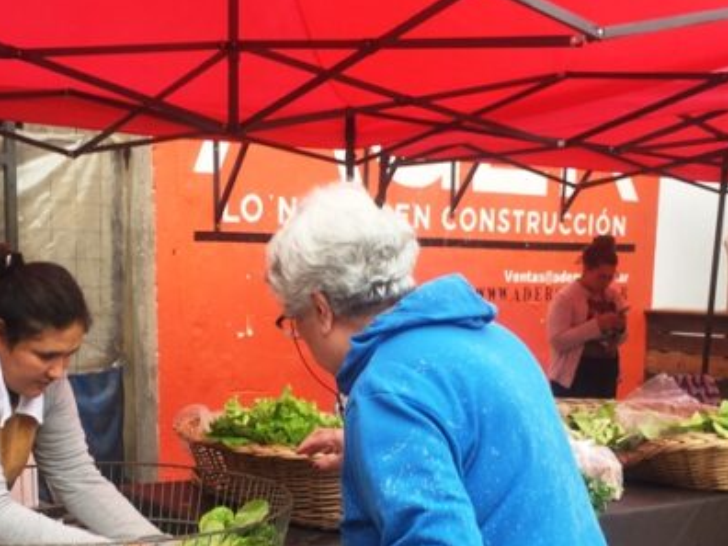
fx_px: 1073
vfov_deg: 27.9
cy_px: 441
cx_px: 298
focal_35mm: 51
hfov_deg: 37.4
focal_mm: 4.15
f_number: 2.2
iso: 32
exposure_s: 1/416
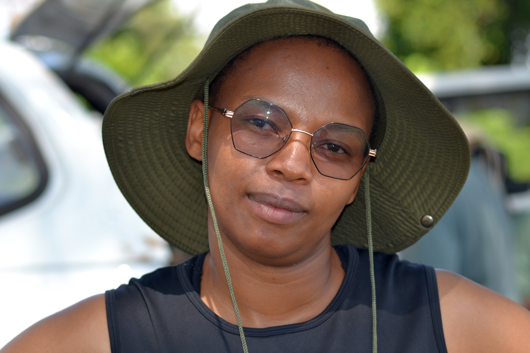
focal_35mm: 105
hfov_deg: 19.5
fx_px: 1546
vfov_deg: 13.0
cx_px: 265
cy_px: 176
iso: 100
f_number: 4
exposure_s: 1/200
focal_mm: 70
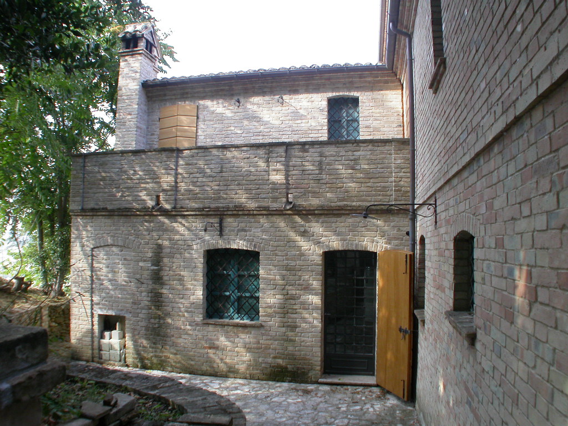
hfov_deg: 49.0
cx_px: 284
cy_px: 213
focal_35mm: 38
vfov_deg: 37.7
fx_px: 624
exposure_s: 1/84.6
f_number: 4.2
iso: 100
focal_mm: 7.85
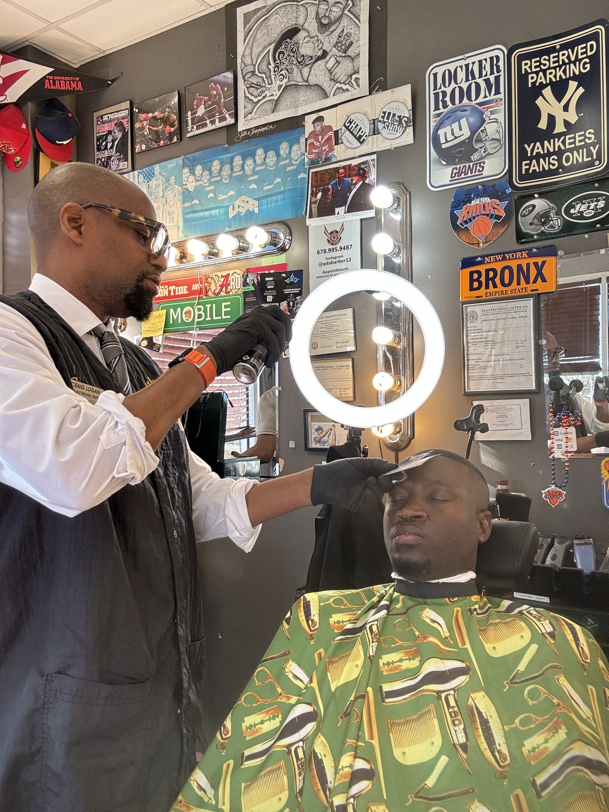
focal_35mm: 30
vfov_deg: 60.0
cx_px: 304
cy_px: 406
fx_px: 704
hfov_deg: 46.8
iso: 80
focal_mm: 2.69
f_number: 1.9
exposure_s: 1/120
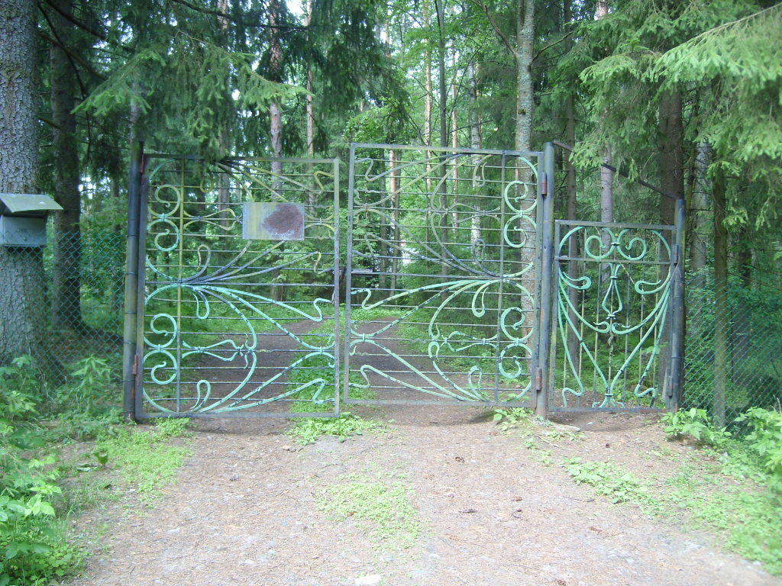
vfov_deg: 40.7
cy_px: 293
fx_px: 791
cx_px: 391
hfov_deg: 52.6
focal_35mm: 35
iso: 50
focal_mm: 5.8
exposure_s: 1/47
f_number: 2.8
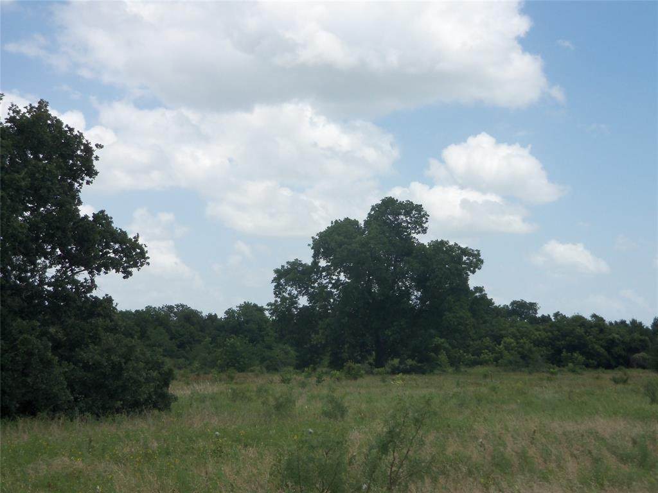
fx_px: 1179
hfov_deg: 31.2
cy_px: 246
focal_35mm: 62
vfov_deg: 23.7
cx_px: 329
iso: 64
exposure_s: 1/400
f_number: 4.8
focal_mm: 10.9
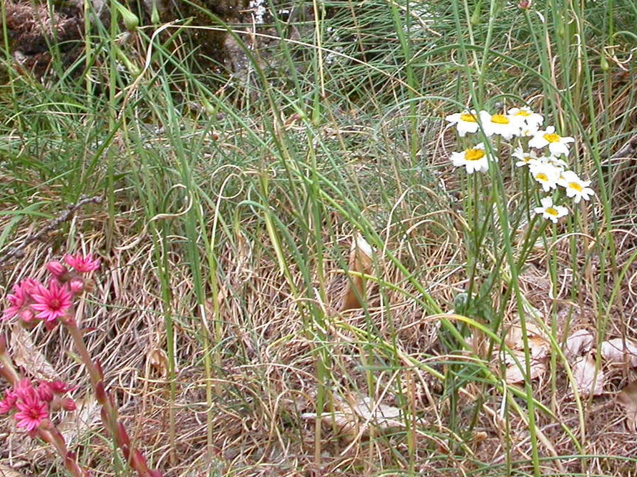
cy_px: 71
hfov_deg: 23.4
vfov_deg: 17.8
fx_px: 1509
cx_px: 525
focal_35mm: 82
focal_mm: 7.85
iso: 100
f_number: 4.7
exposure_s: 1/51.4
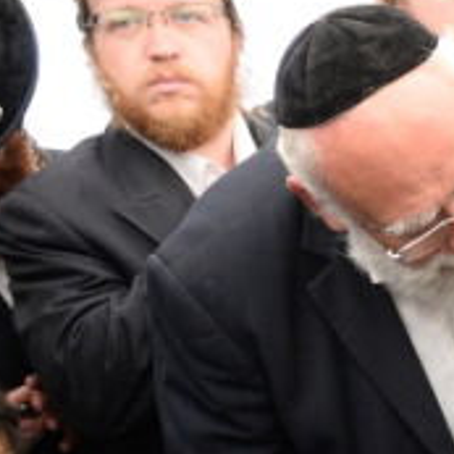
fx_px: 1795
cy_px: 710
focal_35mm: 121
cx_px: 903
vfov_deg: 13.5
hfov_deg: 12.7
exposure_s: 1/250
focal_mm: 24
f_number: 8
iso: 1250
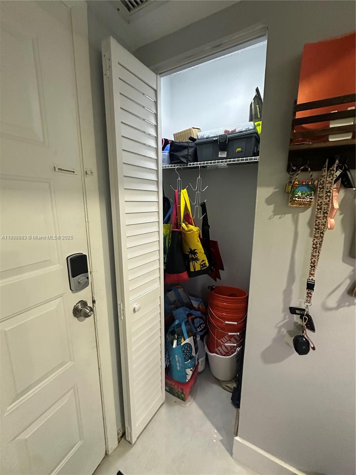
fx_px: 192
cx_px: 178
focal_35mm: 14
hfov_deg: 85.7
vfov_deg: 102.1
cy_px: 238
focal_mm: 2.22
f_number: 2.2
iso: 800
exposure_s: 1/59
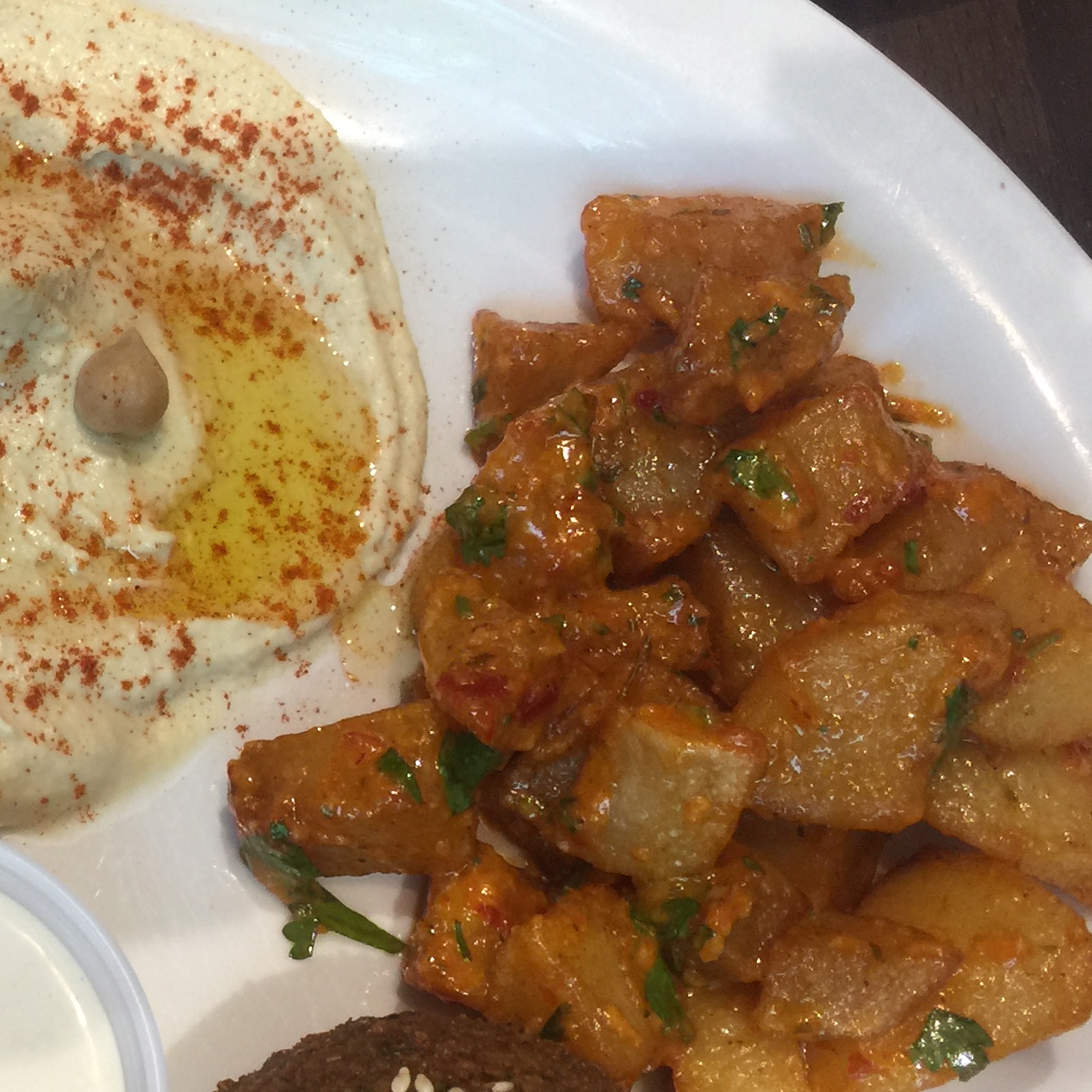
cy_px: 610
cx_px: -126
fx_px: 2356
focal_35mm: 66
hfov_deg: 24.3
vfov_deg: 26.1
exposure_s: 1/30
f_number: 2.2
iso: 40
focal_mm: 4.15
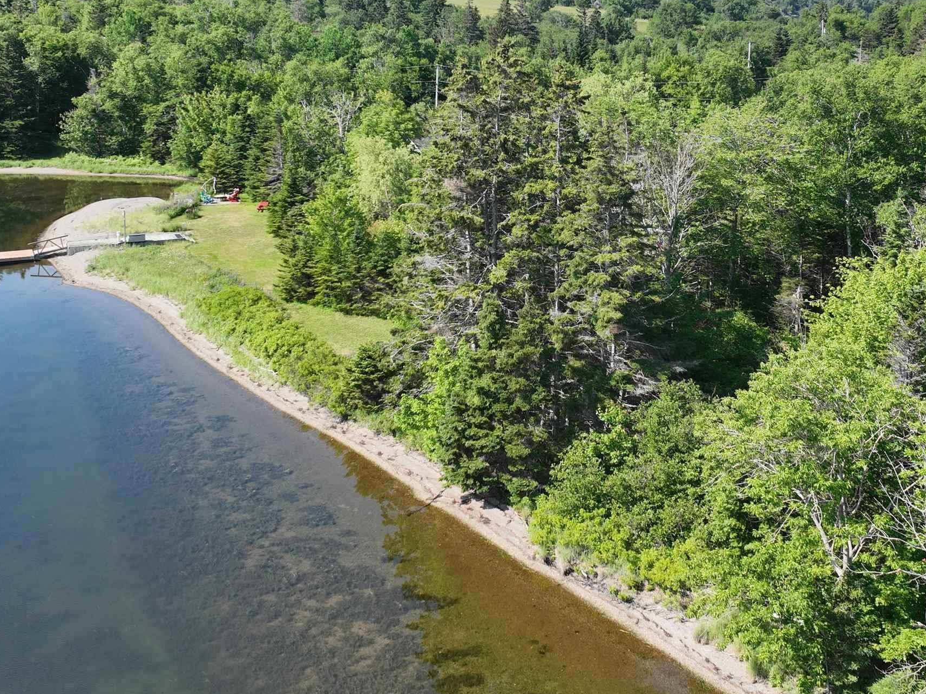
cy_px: 194
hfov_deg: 43.8
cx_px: 515
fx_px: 1150
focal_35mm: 43
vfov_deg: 33.1
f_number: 2.8
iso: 130
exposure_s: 1/1000
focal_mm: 12.29
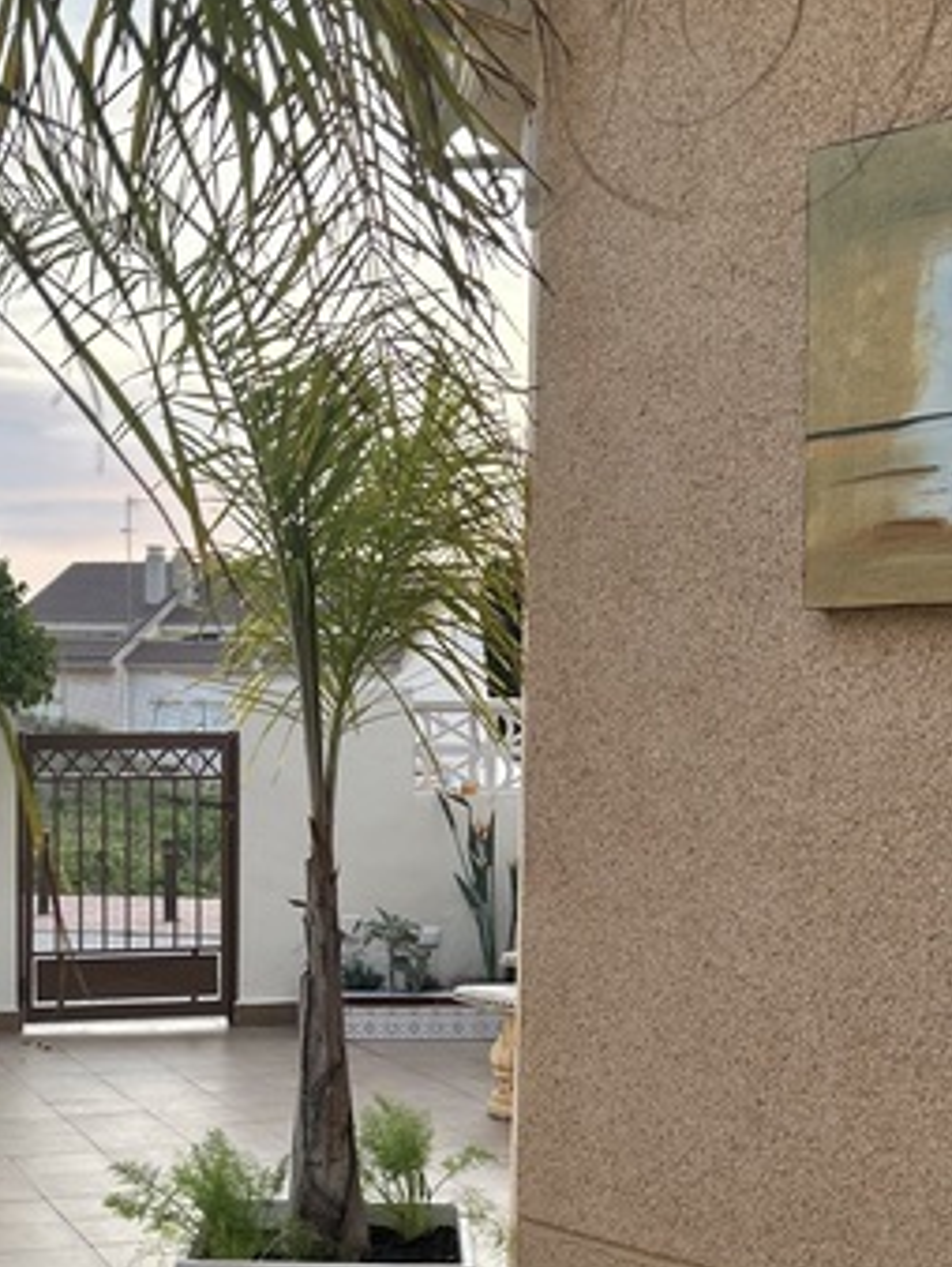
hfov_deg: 24.8
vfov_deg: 32.5
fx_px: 2161
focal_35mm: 59
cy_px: 825
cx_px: 356
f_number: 1.5
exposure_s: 1/121
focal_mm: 5.7
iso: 50
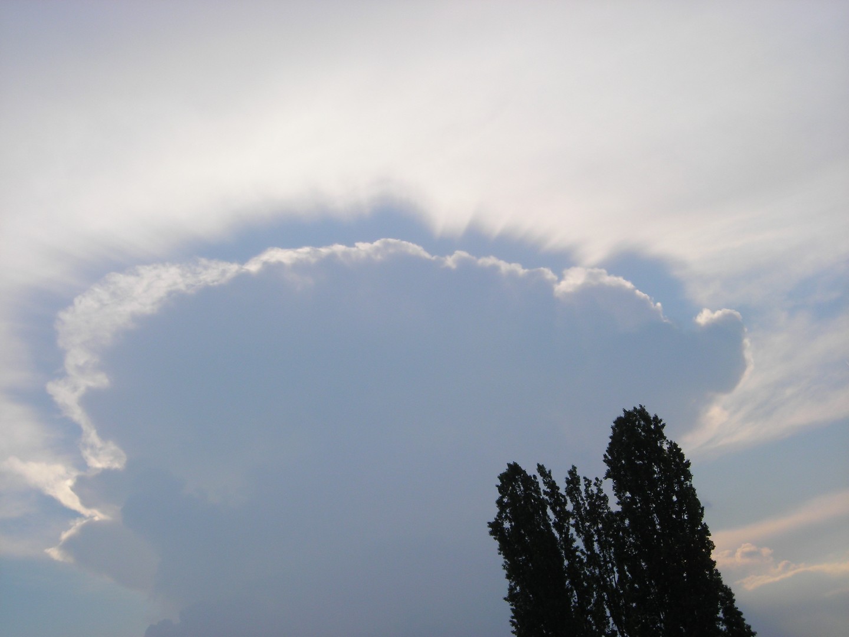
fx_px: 1153
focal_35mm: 47
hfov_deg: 40.4
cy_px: 318
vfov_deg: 30.9
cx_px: 424
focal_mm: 7.8
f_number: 6.9
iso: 50
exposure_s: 1/250
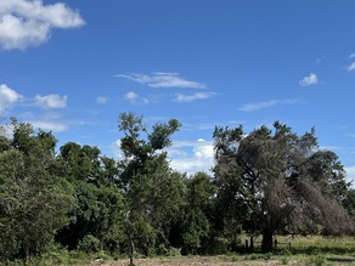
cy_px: 197
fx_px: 585
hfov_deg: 33.8
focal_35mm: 57
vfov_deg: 25.4
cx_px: 185
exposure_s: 1/4484
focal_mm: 5.1
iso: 50
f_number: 1.6
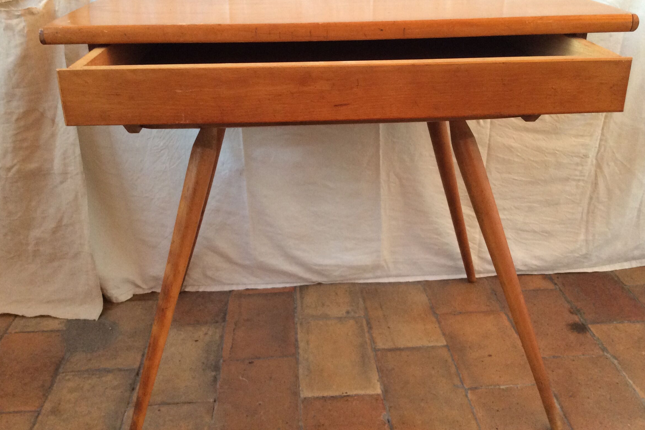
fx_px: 663
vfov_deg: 35.9
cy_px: 213
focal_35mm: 37
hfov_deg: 51.9
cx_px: 327
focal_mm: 3.3
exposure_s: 1/25
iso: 160
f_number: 2.4
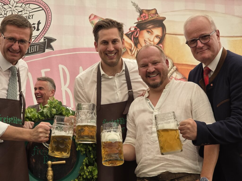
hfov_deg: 28.2
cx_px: 121
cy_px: 90
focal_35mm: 69
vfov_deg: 21.3
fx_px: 482
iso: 50
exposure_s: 1/147
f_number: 2.4
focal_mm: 7.9
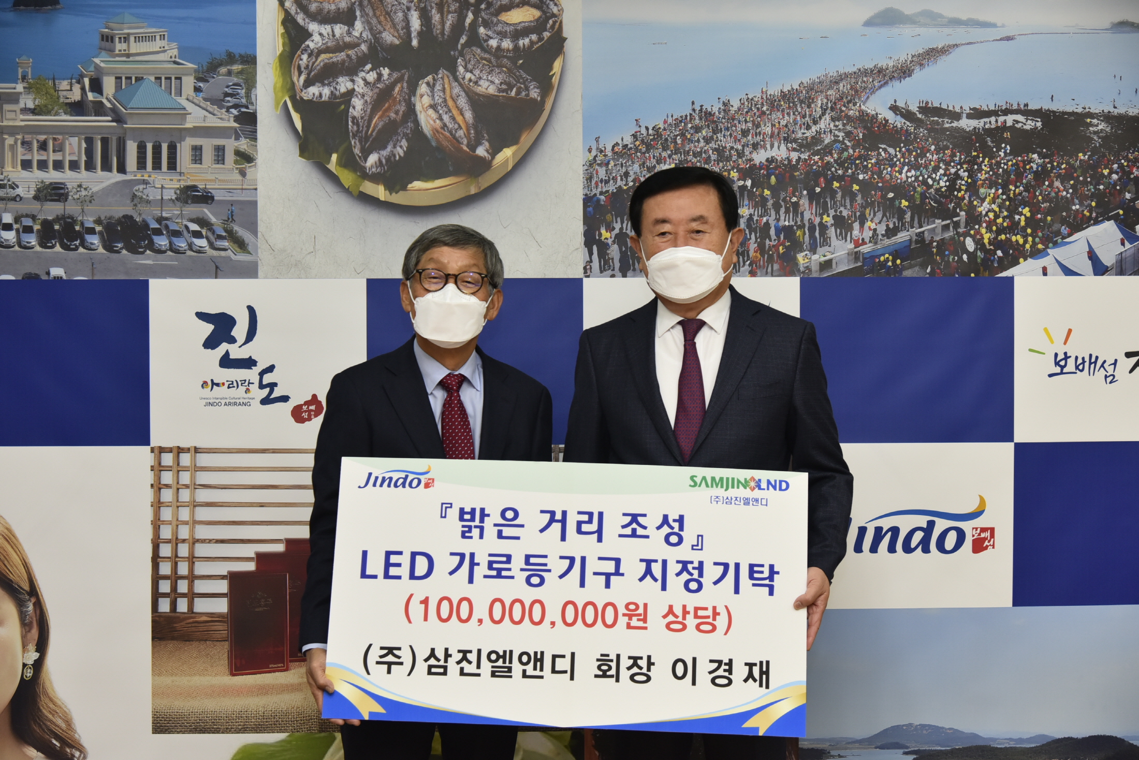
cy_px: 380
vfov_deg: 23.4
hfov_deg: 34.5
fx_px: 1835
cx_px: 570
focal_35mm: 58
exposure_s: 1/125
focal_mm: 58
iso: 800
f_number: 4.5
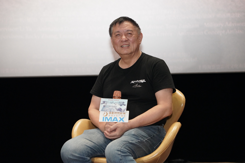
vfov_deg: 22.3
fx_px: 415
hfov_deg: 32.9
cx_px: 122
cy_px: 82
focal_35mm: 61
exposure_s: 1/160
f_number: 2.8
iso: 6400
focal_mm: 61
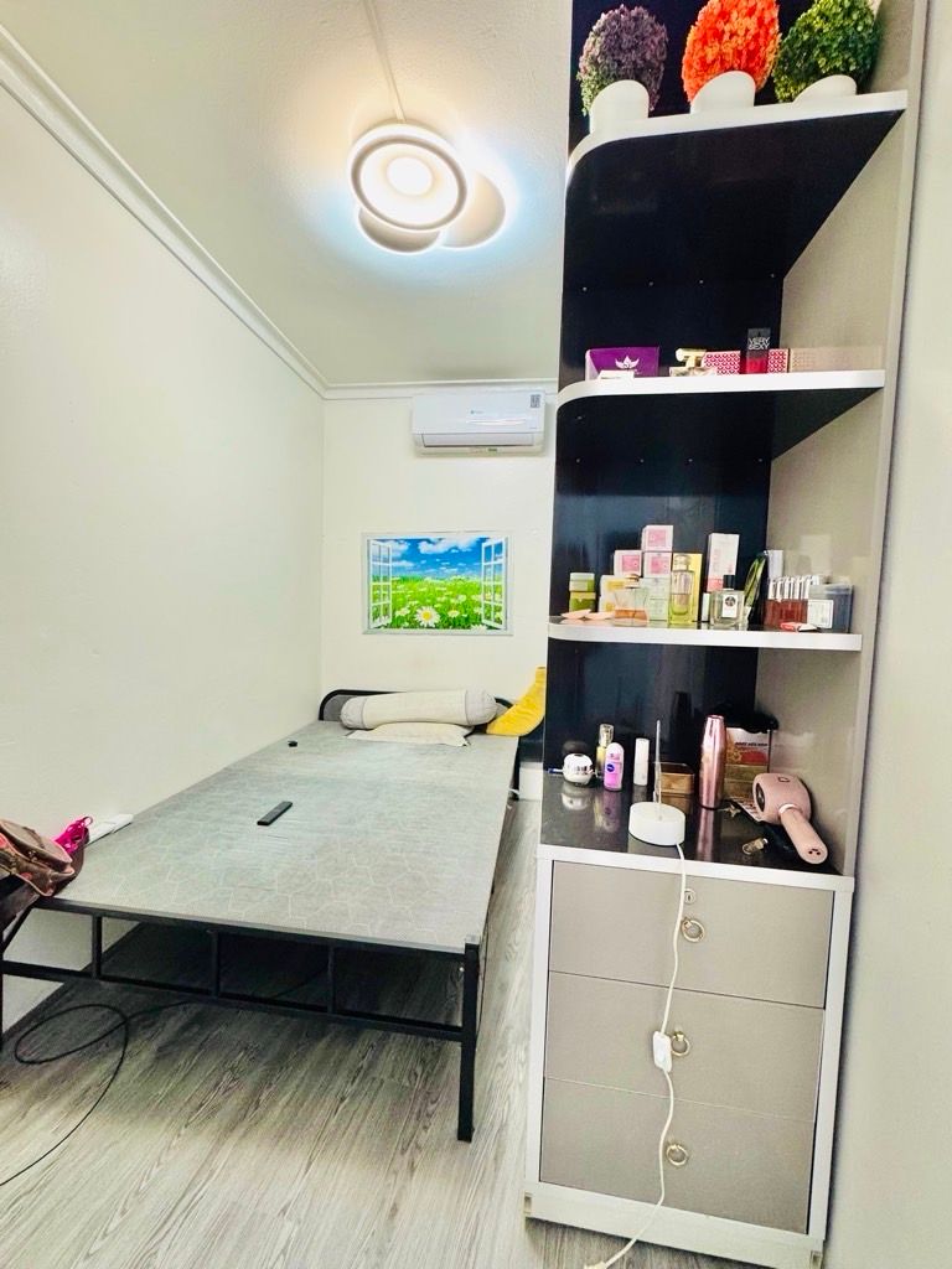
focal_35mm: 14
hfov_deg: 85.7
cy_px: 634
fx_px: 513
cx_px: 476
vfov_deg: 102.1
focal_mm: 2.22
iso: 200
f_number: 2.2
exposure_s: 1/100
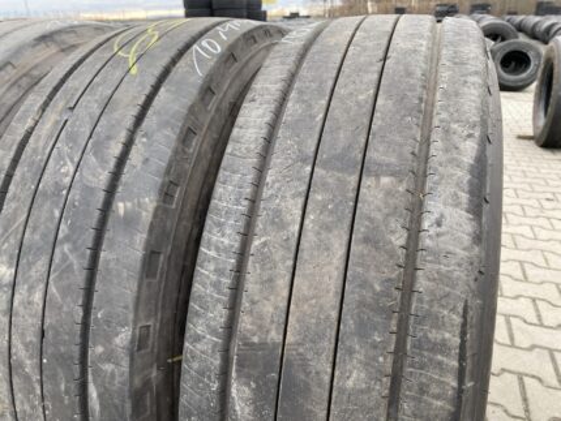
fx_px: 422
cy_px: 210
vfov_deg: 53.1
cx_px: 280
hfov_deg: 67.3
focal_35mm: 26
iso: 50
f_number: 1.8
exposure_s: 1/121
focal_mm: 4.25
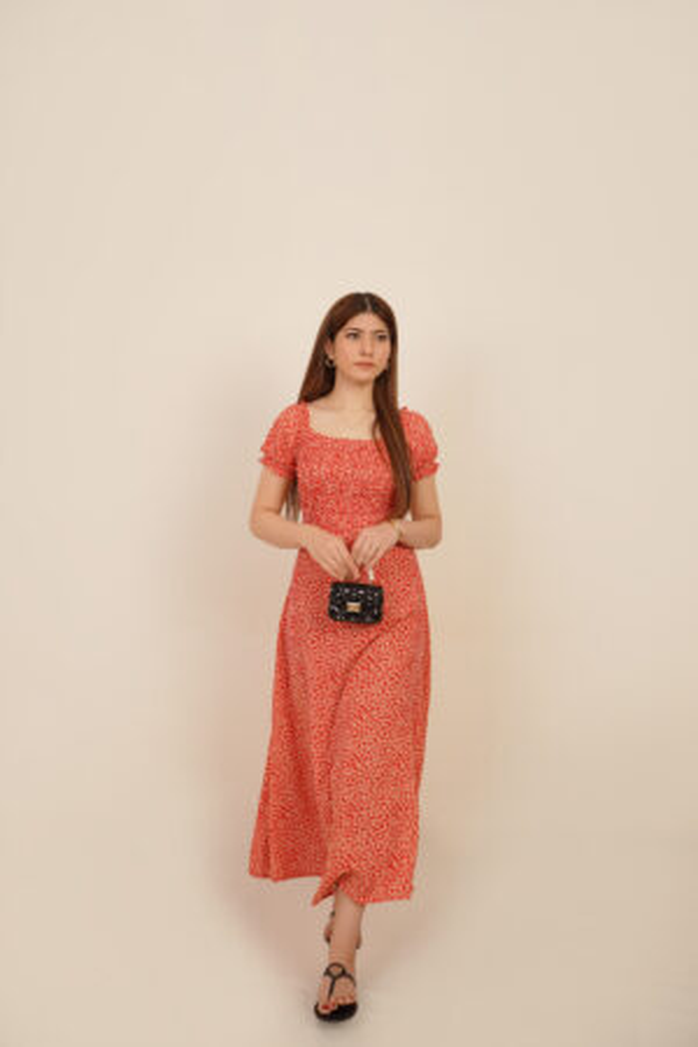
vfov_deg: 54.4
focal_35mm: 35
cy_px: 524
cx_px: 349
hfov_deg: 37.9
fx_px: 1018
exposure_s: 1/160
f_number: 3.2
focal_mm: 35
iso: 320
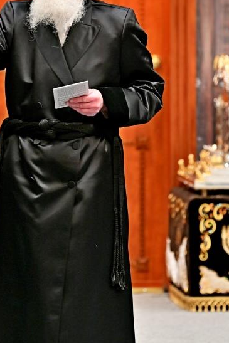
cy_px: 113
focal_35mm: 477
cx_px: 87
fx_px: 4548
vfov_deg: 4.3
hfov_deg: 2.9
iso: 250
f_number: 2.8
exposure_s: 1/200
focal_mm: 170
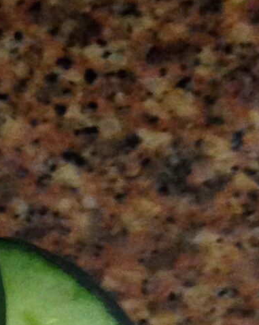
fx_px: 1659
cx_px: -334
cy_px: 695
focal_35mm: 173
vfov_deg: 10.1
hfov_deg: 8.3
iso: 320
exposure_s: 1/20
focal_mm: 4.12
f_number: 2.4
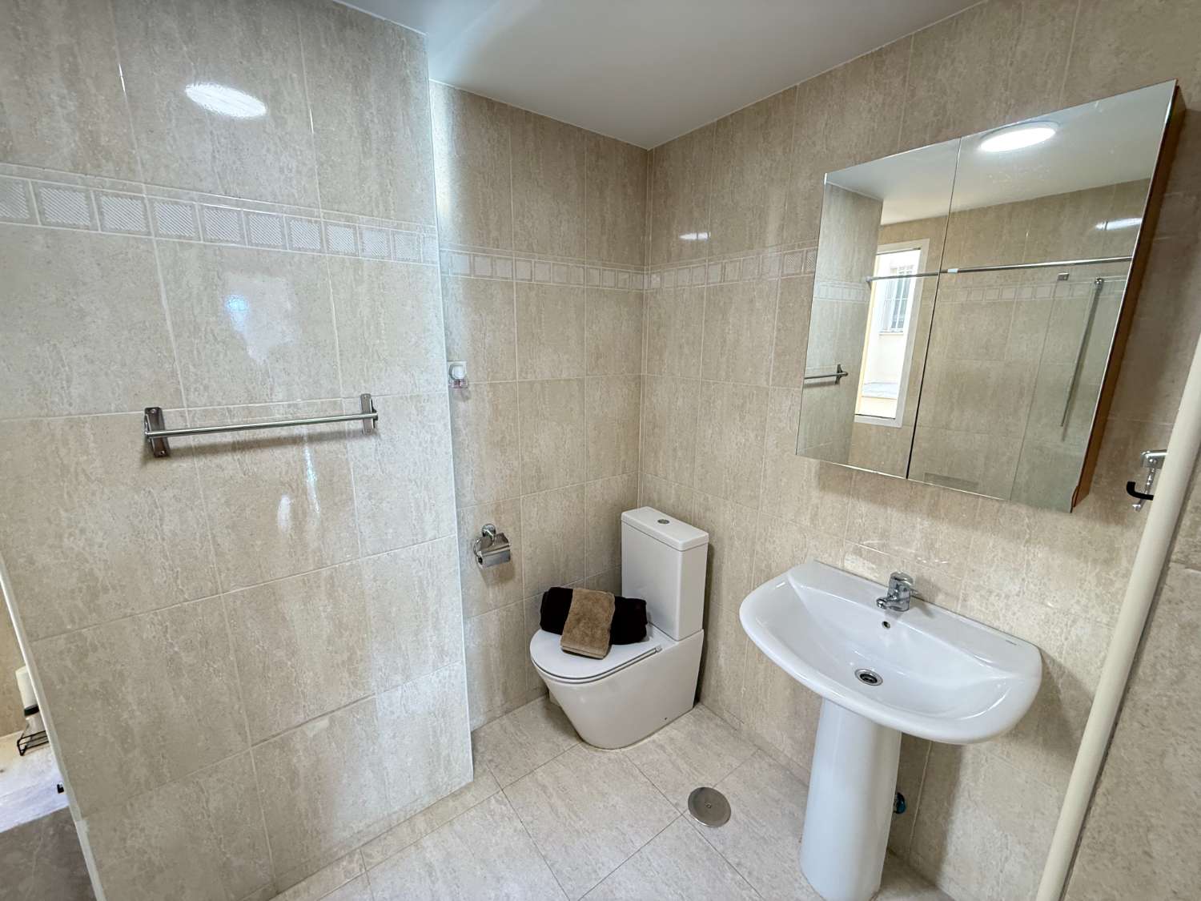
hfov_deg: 102.1
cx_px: 600
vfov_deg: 85.7
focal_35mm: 14
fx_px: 486
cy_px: 450
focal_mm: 2.22
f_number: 2.2
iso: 400
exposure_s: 1/100
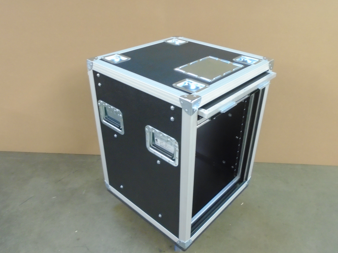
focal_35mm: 28
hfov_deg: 63.4
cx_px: 180
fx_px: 273
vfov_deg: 49.7
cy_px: 126
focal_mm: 4.6
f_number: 3.2
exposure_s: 1/5
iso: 400
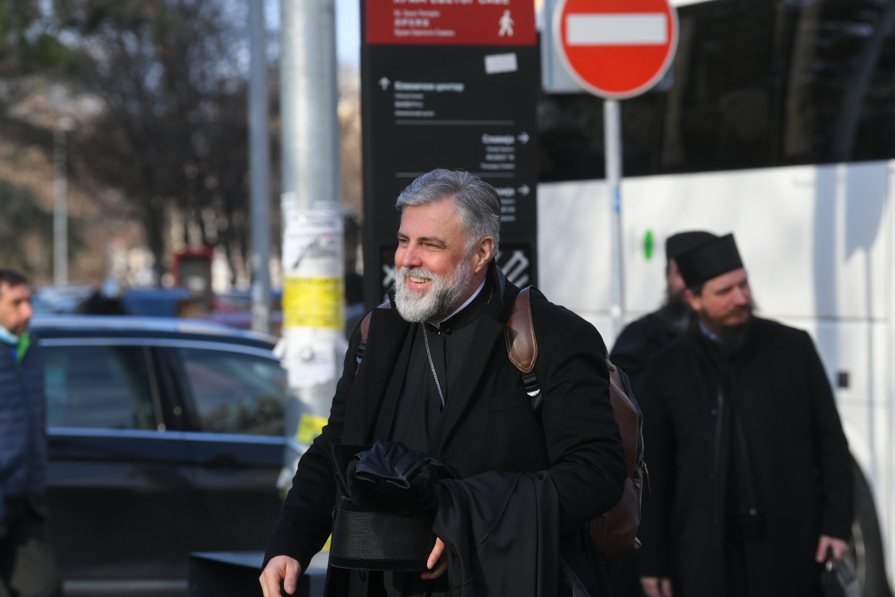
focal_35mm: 160
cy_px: 298
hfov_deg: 12.8
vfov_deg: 8.6
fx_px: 3977
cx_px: 448
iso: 400
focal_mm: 160
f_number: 5.6
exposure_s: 1/640
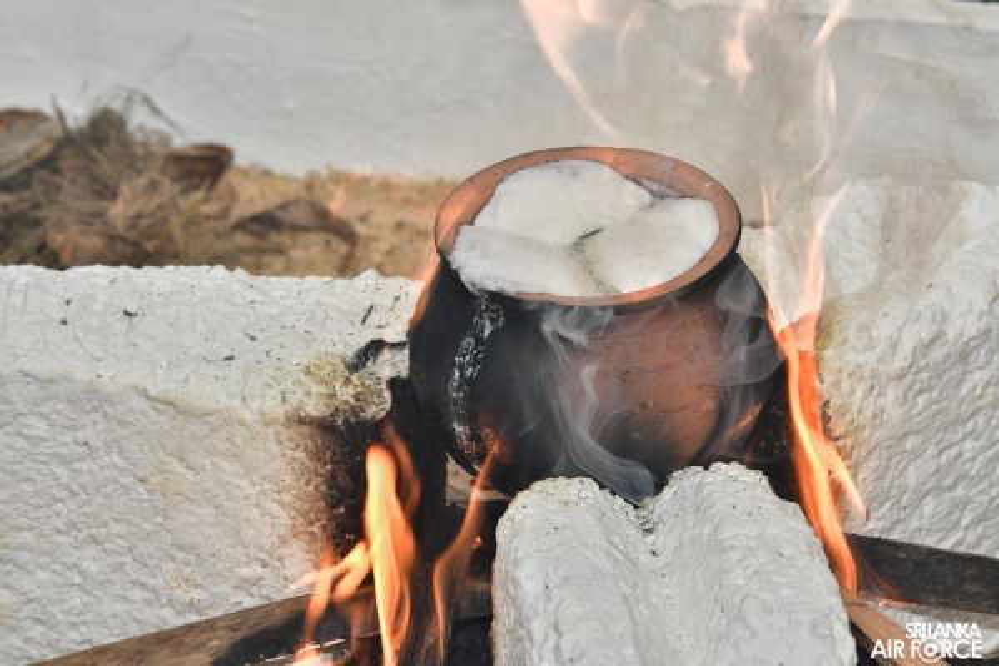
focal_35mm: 345
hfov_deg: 6.0
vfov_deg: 4.0
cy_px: 333
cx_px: 500
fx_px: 9573
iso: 2000
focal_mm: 230
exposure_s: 1/250
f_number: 10
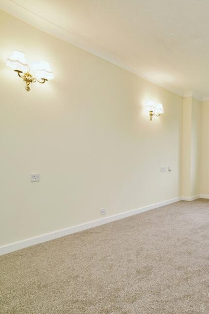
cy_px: 160
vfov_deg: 78.6
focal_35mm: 22
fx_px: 192
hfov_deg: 48.7
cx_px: 201
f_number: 8
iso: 125
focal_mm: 14
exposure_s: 1/4
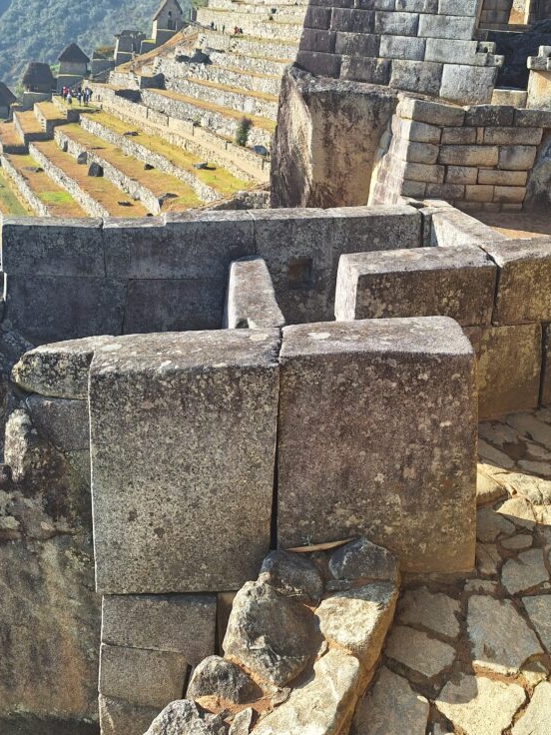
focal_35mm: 32
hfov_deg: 43.8
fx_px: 679
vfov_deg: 56.1
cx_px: 342
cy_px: 273
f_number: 1.8
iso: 40
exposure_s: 1/1096
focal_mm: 5.54
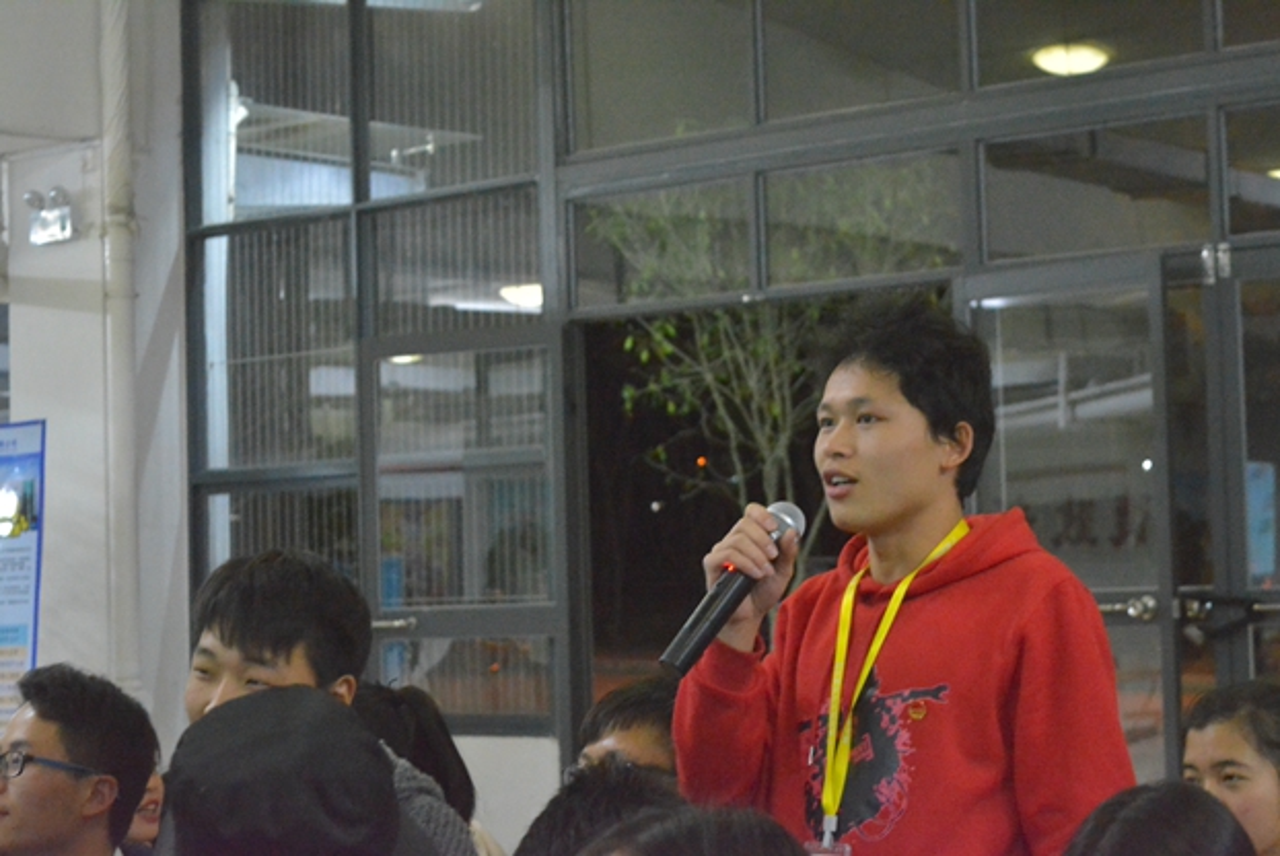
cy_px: 428
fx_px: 2936
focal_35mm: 82
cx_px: 640
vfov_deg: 16.6
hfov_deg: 24.6
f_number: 5.6
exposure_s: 1/90
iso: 6400
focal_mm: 55
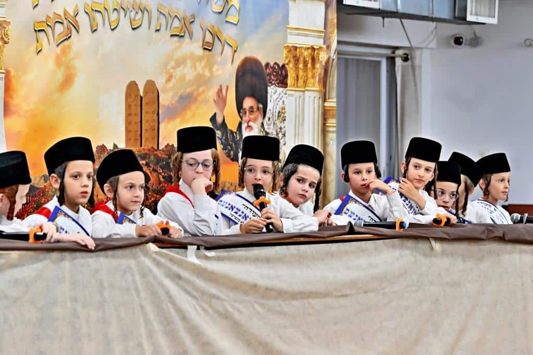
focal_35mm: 180
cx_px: 266
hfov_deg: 11.4
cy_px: 178
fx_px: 2664
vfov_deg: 7.6
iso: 800
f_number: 4
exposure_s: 1/250
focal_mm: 120
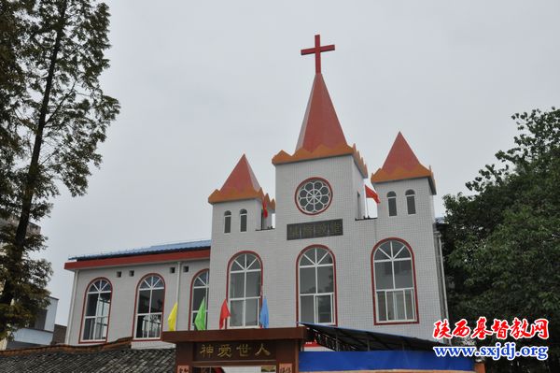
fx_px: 560
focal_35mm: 36
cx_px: 280
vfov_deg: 36.8
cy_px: 186
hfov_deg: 53.2
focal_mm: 24
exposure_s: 1/400
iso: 1000
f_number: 20
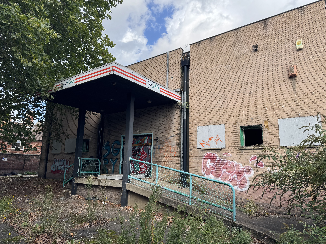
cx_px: 163
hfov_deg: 71.6
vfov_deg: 56.8
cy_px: 122
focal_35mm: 24
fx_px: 226
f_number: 1.78
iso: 80
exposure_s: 1/1094
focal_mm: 6.76
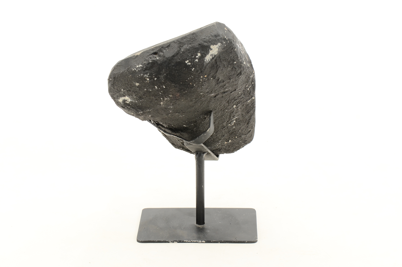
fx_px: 919
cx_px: 201
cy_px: 134
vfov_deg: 16.5
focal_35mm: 82
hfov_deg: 24.7
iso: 320
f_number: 10
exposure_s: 1/80
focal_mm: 55
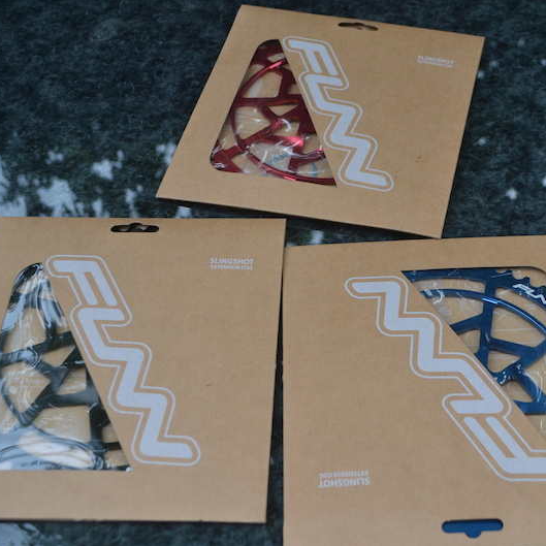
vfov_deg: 31.6
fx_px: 964
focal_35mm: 54
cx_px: 332
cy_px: 273
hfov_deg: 31.5
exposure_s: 1/125
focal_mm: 28
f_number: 5.6
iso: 110
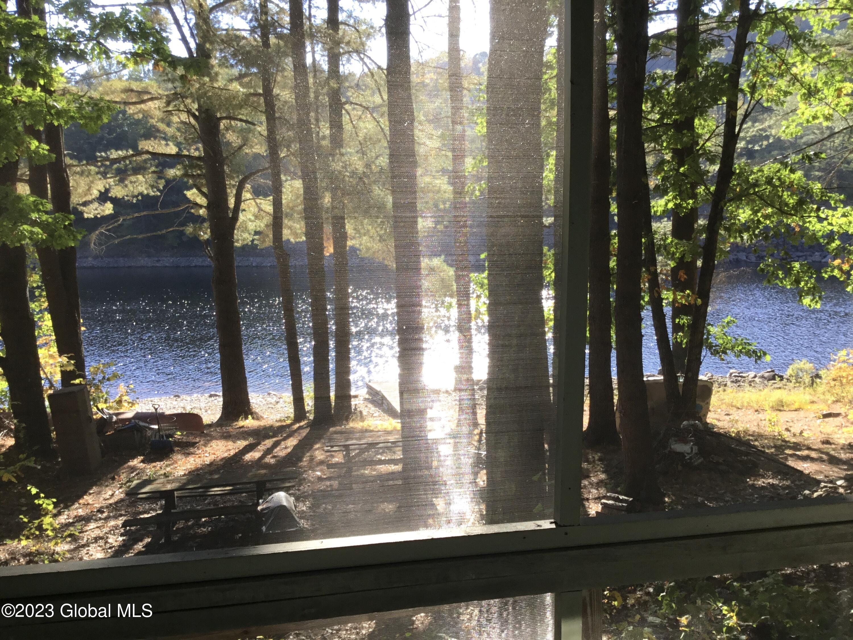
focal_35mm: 31
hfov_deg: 58.4
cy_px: 320
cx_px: 426
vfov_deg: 45.4
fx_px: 764
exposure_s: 1/217
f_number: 2.4
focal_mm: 3.3
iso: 25
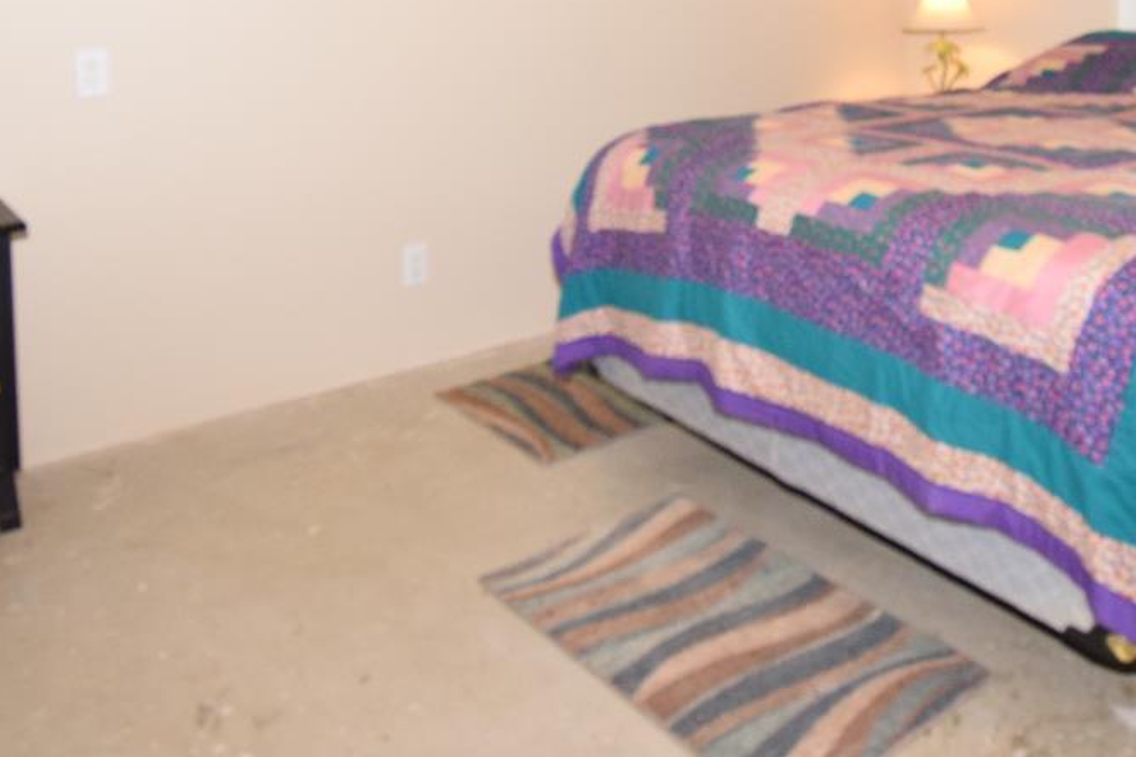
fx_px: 1073
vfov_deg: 35.8
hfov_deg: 55.1
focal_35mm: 34
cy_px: 36
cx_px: 721
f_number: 5
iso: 800
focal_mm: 10
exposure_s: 1/100
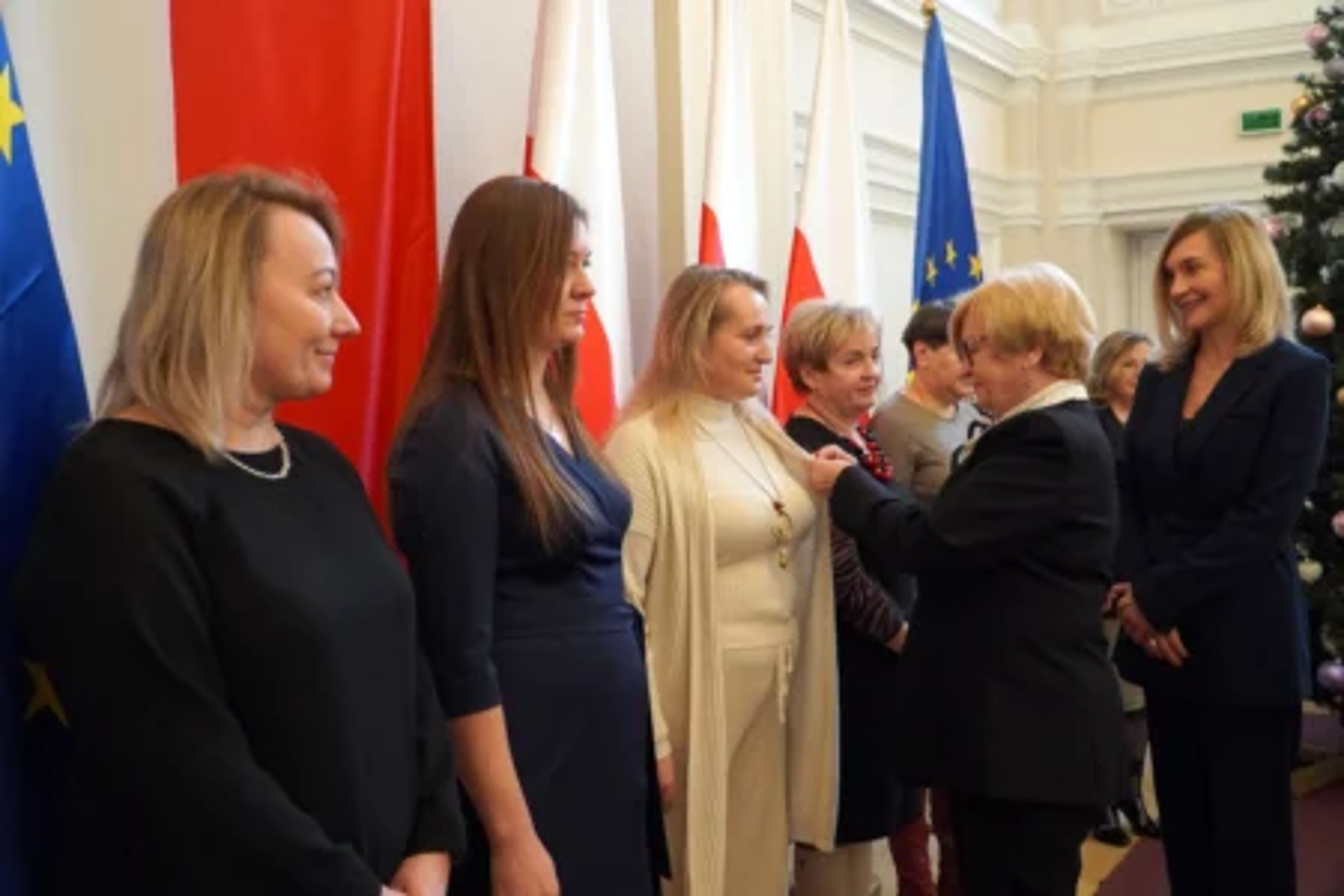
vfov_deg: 40.0
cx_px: 672
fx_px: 1232
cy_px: 448
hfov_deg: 57.2
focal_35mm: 33
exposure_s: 1/160
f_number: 4
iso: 2500
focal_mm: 22
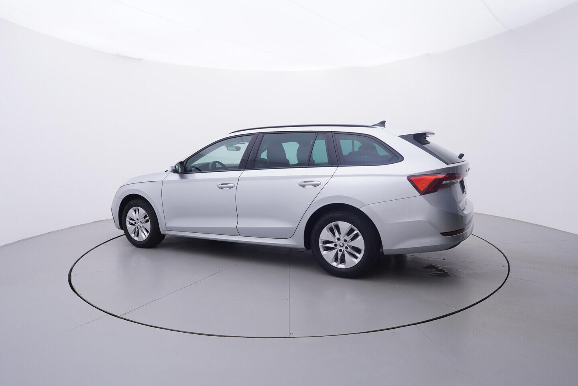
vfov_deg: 56.2
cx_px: 289
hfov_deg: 77.3
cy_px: 193
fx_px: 361
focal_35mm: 22
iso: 200
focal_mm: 15
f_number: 5
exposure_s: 1/80
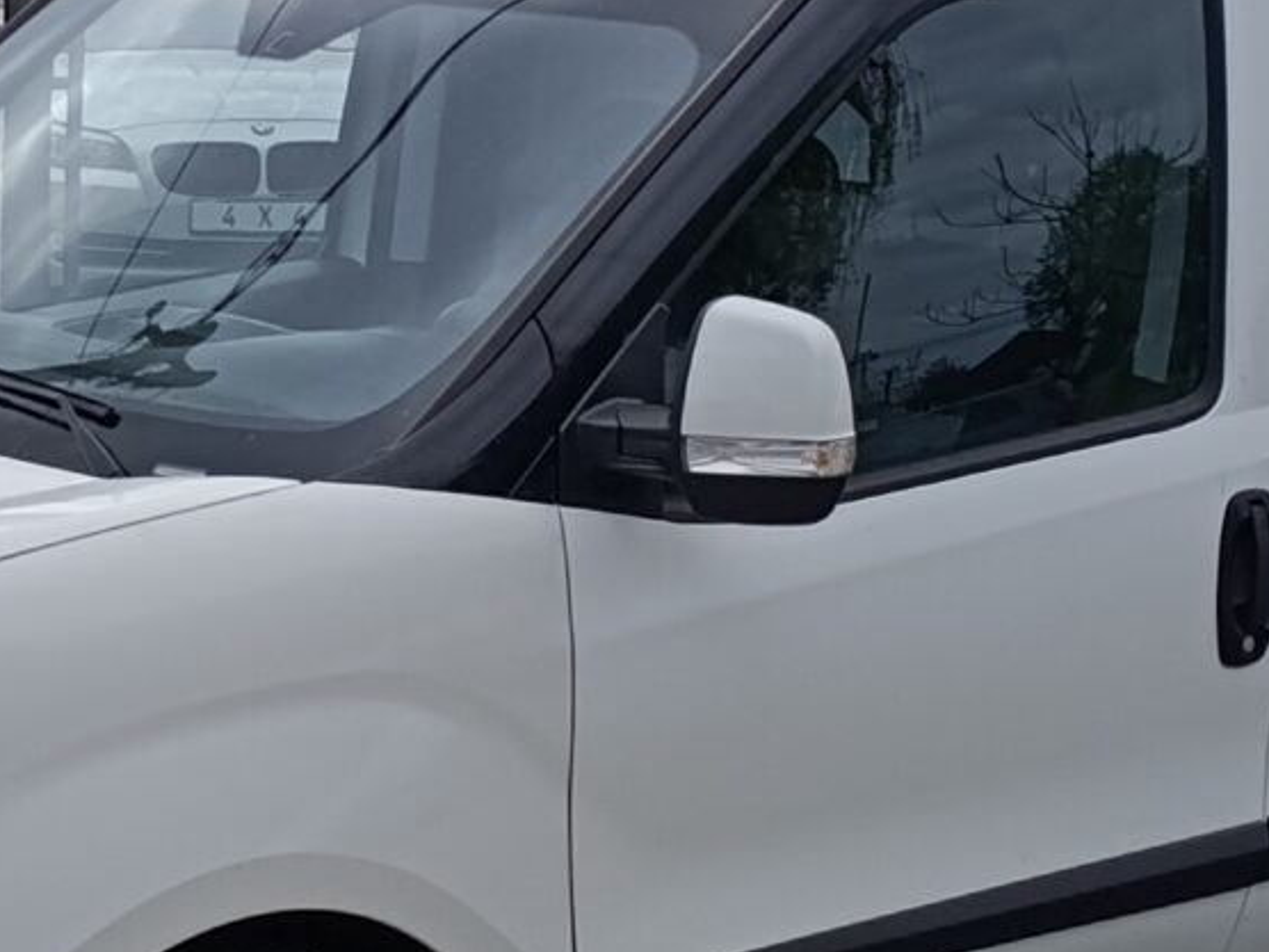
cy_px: 368
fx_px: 3886
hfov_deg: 18.3
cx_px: 196
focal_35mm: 106
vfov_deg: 14.0
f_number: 1.6
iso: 50
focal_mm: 6.14
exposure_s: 1/680
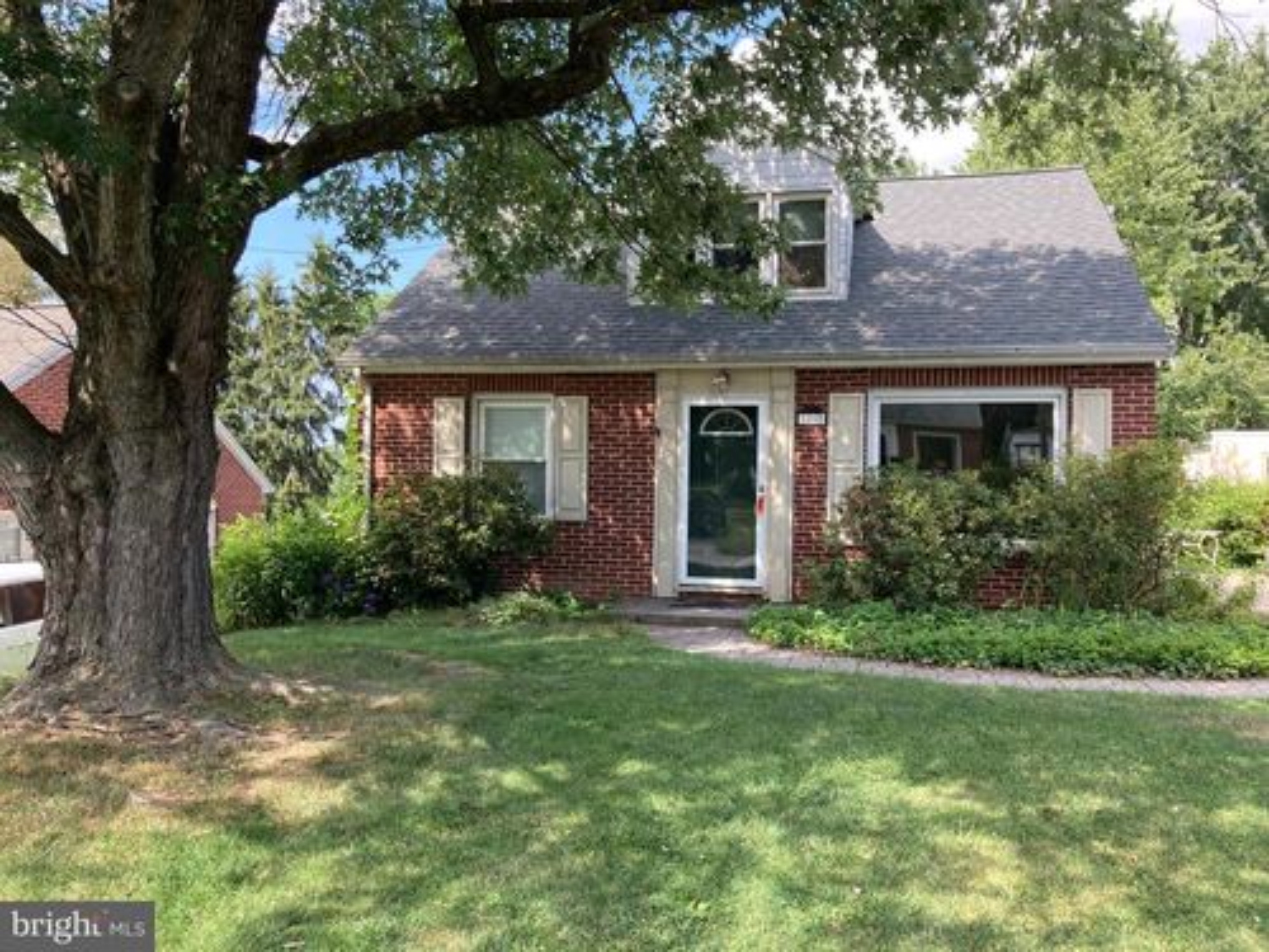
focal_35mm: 28
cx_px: 634
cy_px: 476
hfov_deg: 63.4
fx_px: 1026
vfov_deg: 49.7
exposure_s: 1/248
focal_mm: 3.99
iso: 20
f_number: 1.8
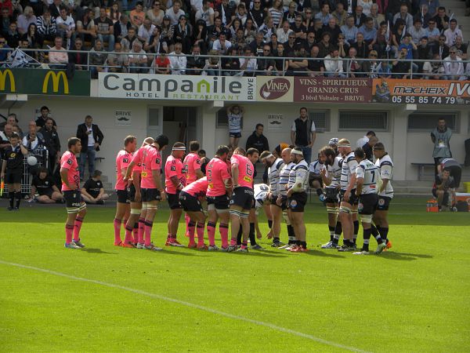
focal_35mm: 291
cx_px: 235
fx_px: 3951
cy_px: 176
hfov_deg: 6.8
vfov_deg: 5.1
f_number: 5.6
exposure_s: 1/258
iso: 64
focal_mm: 51.8
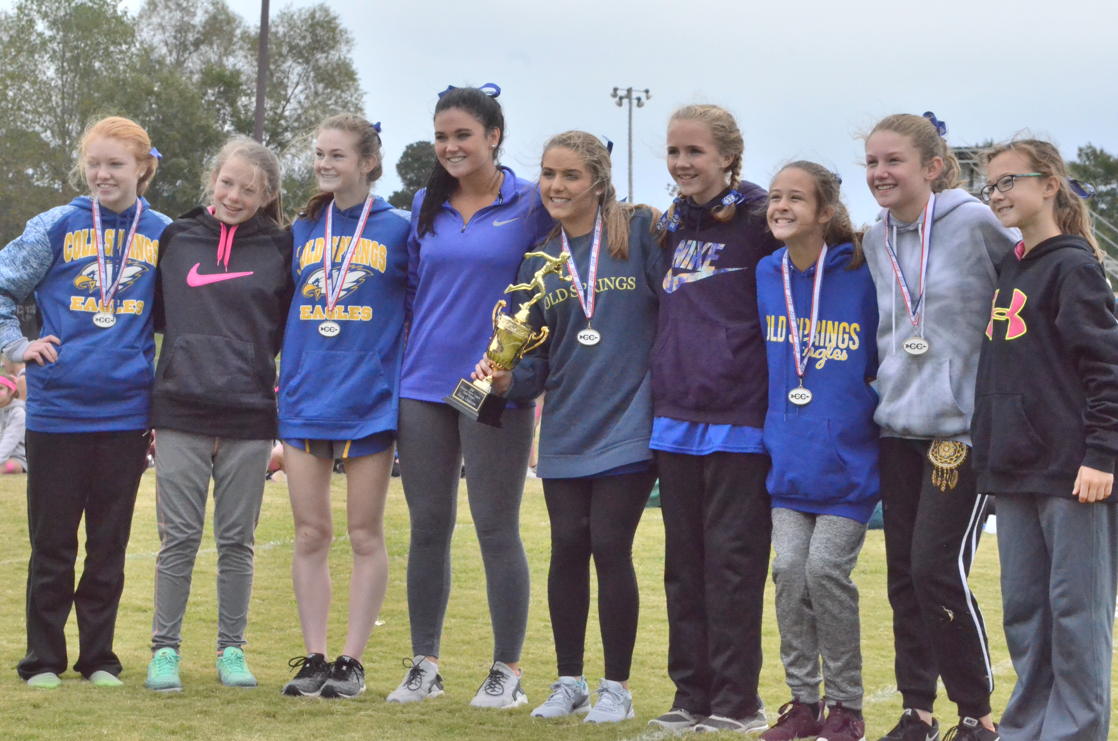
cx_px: 559
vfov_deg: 16.5
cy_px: 370
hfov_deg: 24.7
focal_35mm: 82
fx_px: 2557
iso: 5000
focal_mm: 55
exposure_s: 1/2000
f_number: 10
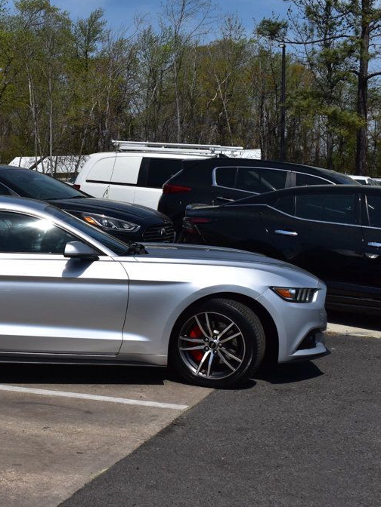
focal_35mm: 64
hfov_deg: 22.4
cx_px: 29
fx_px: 935
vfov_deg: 30.4
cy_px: 251
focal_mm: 29
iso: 200
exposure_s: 1/800
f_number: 13
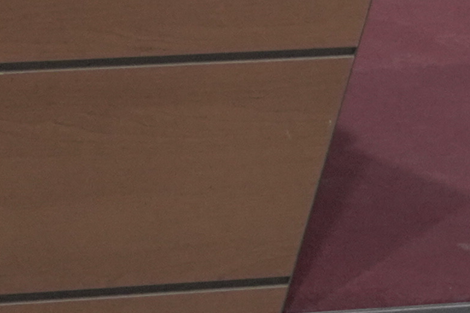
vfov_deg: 4.2
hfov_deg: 6.4
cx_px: 1041
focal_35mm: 308
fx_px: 4020
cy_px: -890
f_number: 2.5
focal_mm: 40
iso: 3200
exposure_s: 1/100
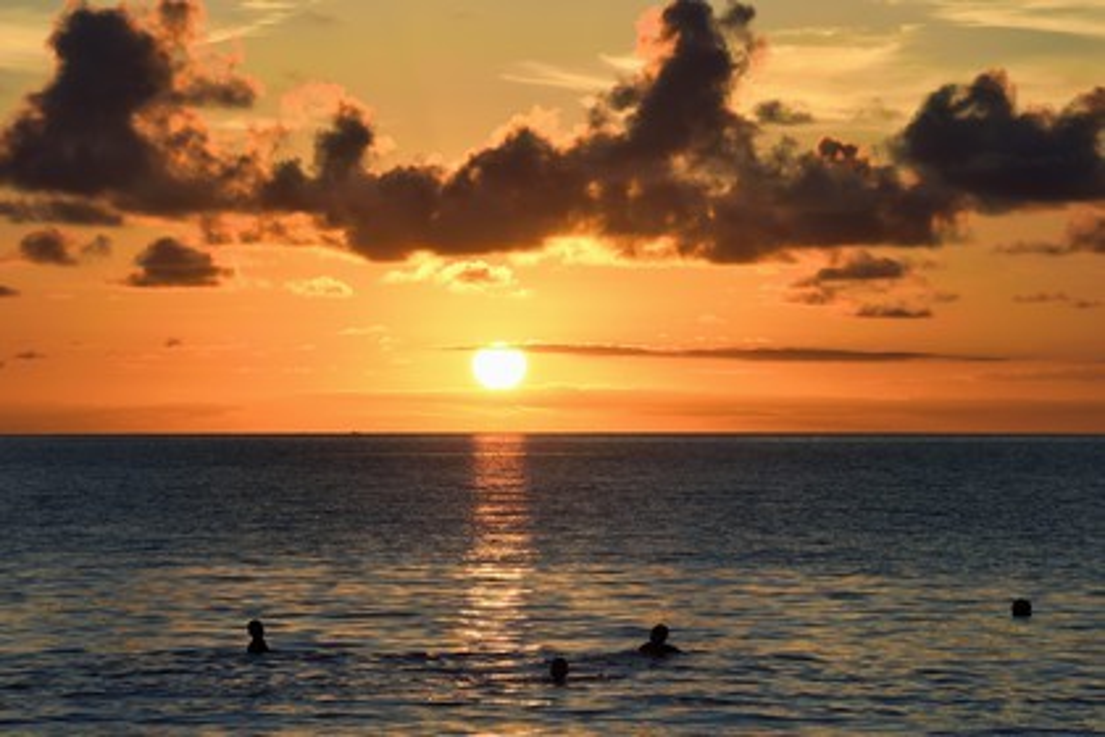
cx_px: 552
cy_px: 368
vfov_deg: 7.8
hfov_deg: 11.7
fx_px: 5371
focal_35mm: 175
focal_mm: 175
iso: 200
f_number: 14
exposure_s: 1/250
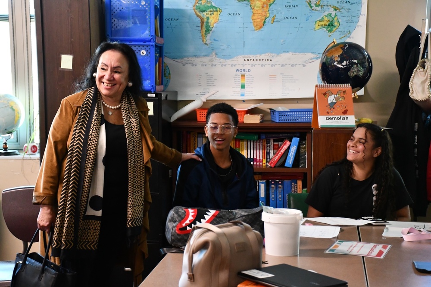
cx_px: 216
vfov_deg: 18.9
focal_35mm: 72
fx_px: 862
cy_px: 144
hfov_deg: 28.1
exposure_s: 1/60
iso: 5000
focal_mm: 48
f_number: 4.5
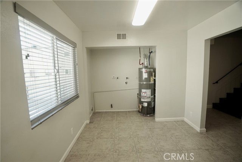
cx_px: 121
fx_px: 108
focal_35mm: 16
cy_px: 81
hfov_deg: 96.7
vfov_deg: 73.8
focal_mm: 16
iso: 250
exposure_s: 1/60
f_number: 4
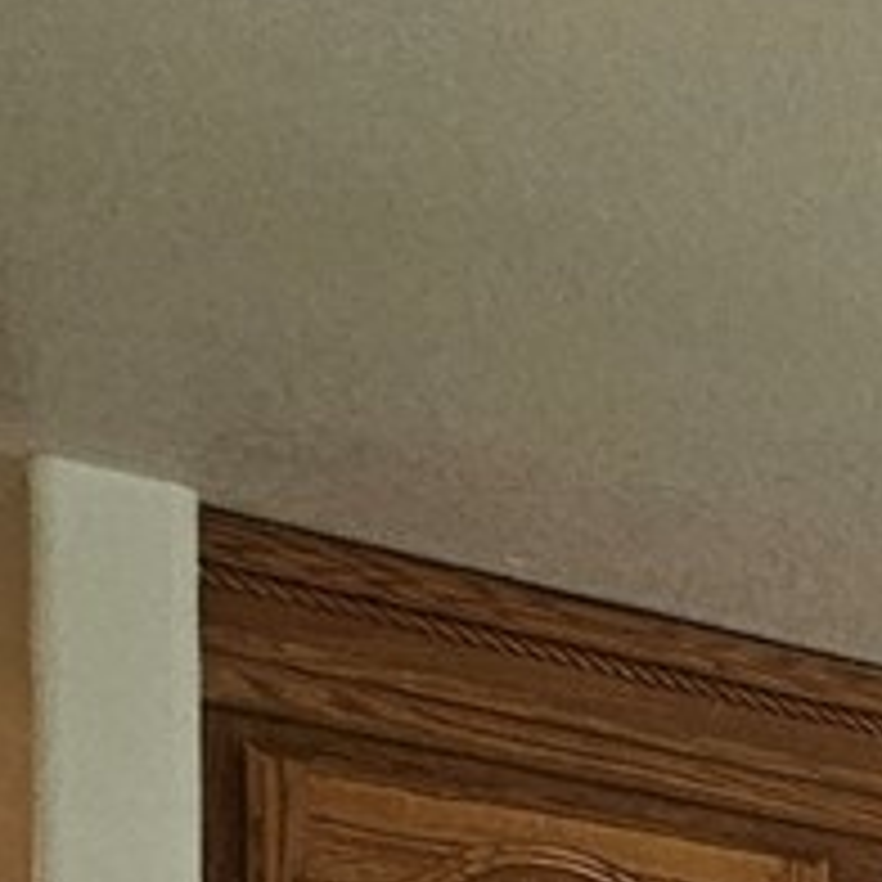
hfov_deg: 10.0
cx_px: 2979
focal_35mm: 94
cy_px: 1958
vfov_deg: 14.2
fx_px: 2710
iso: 125
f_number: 2.2
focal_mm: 2.2
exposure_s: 1/60
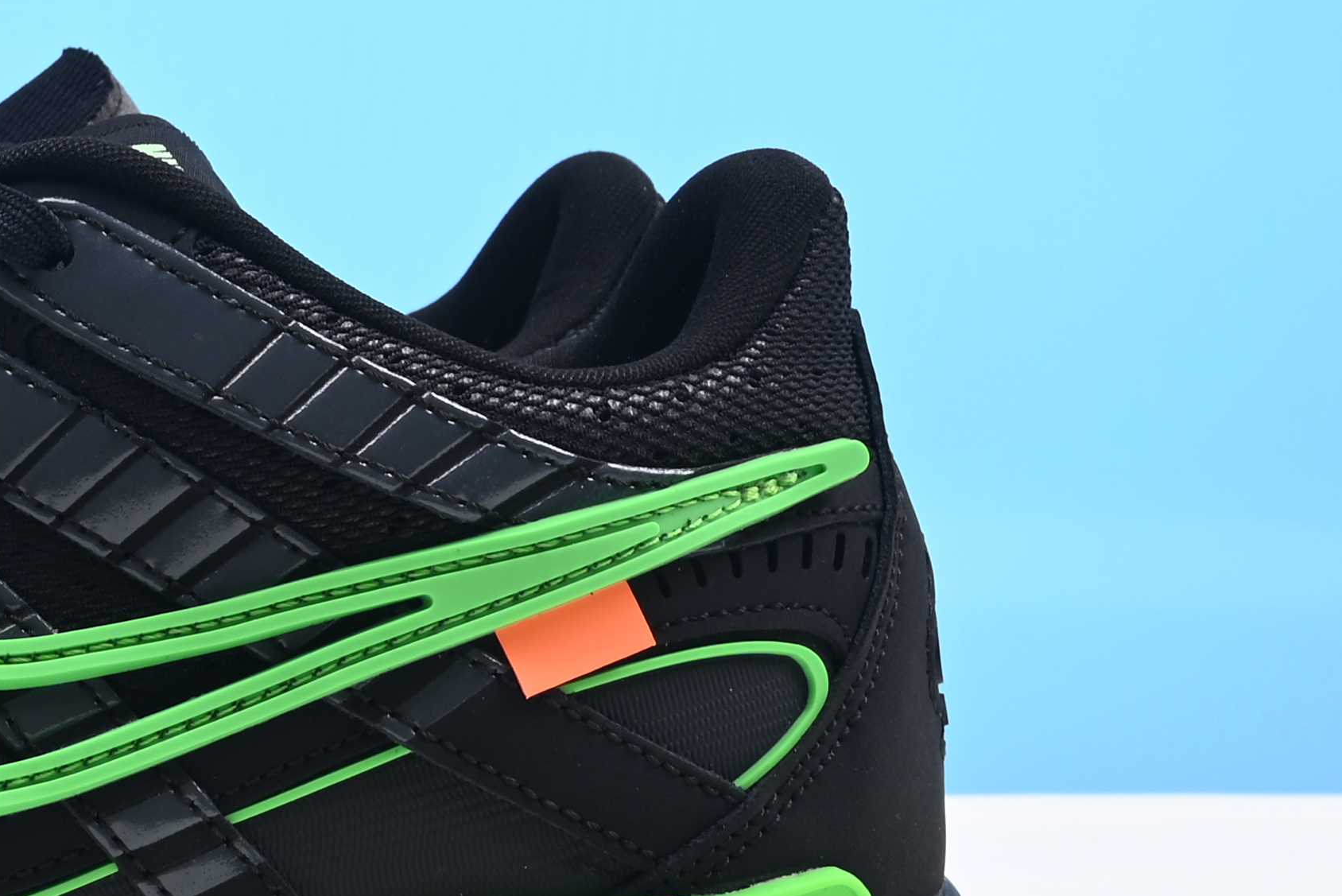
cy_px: -72
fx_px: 5184
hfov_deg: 14.2
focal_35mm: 139
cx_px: -365
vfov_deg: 9.8
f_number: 16
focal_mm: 39
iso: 100
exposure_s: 1/2
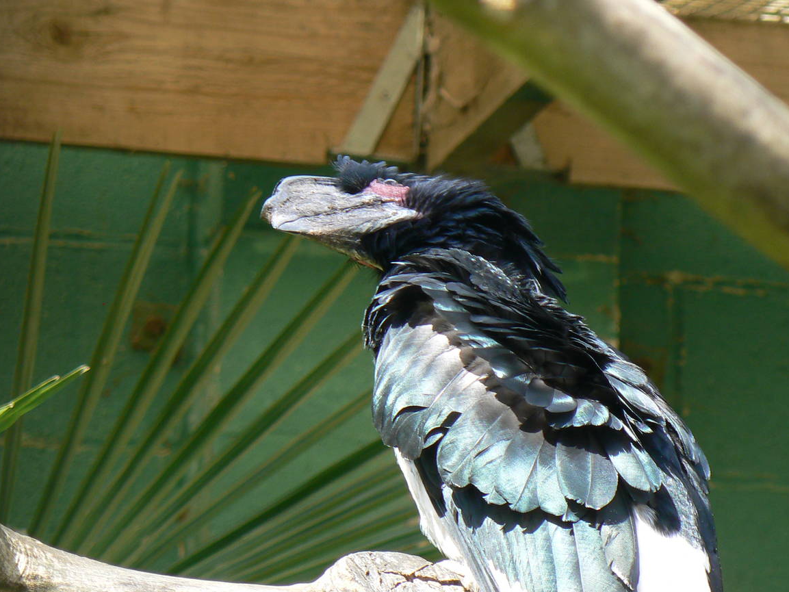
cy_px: 246
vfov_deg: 6.0
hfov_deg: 8.0
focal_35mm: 247
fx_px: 5630
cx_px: 420
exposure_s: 1/125
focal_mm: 29.7
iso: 80
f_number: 4
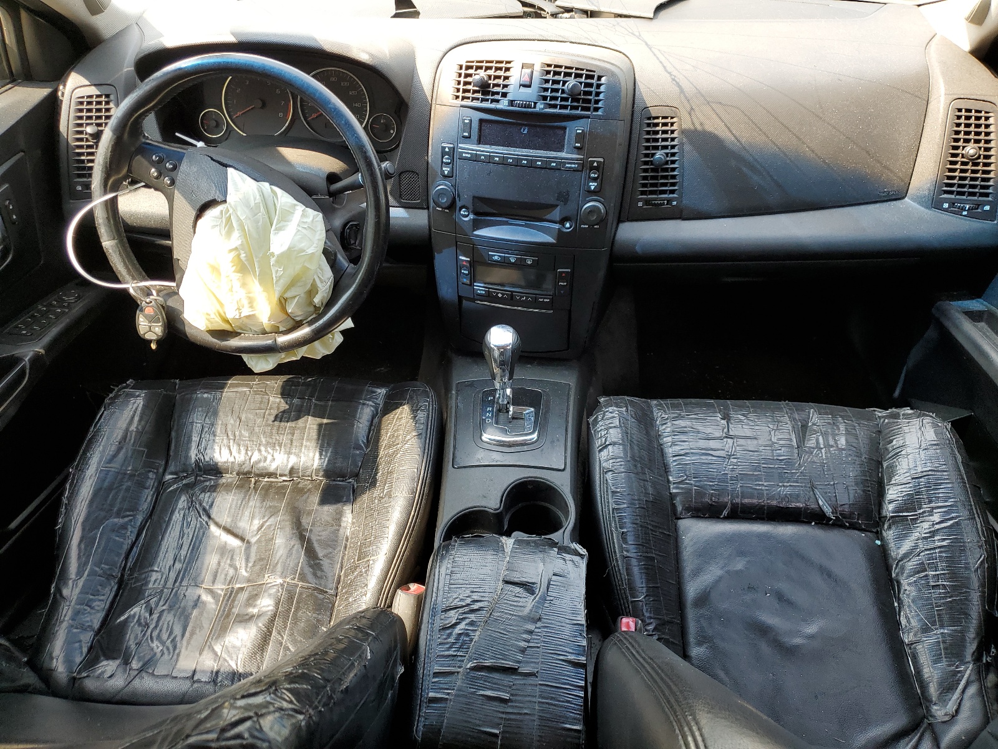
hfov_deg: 67.3
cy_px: 374
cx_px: 499
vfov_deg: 53.1
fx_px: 750
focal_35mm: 26
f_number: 1.5
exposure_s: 1/154
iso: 50
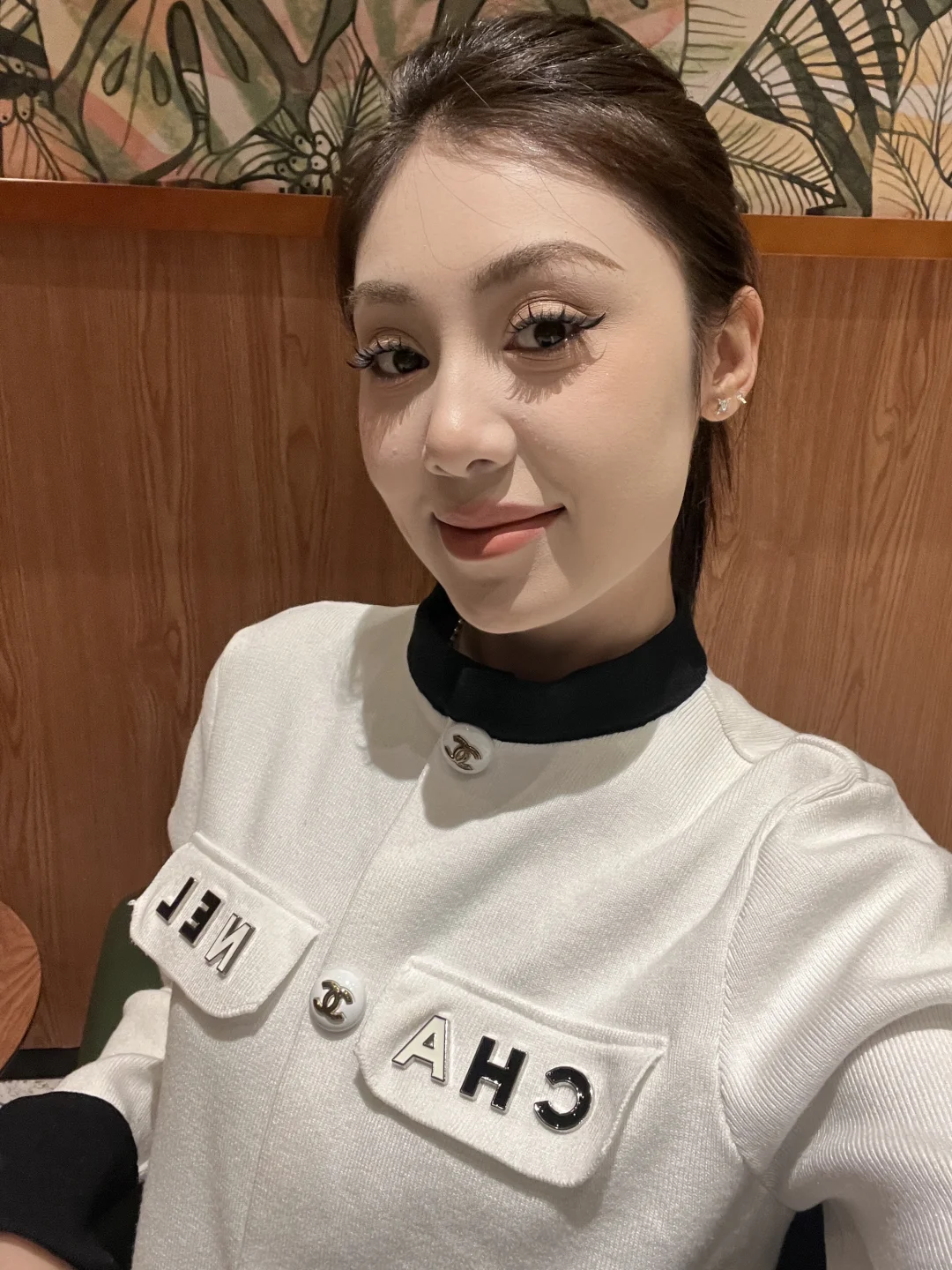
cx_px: 476
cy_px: 635
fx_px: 1100
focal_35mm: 30
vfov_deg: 60.0
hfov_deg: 46.8
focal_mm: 2.71
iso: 250
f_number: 2.2
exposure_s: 1/50
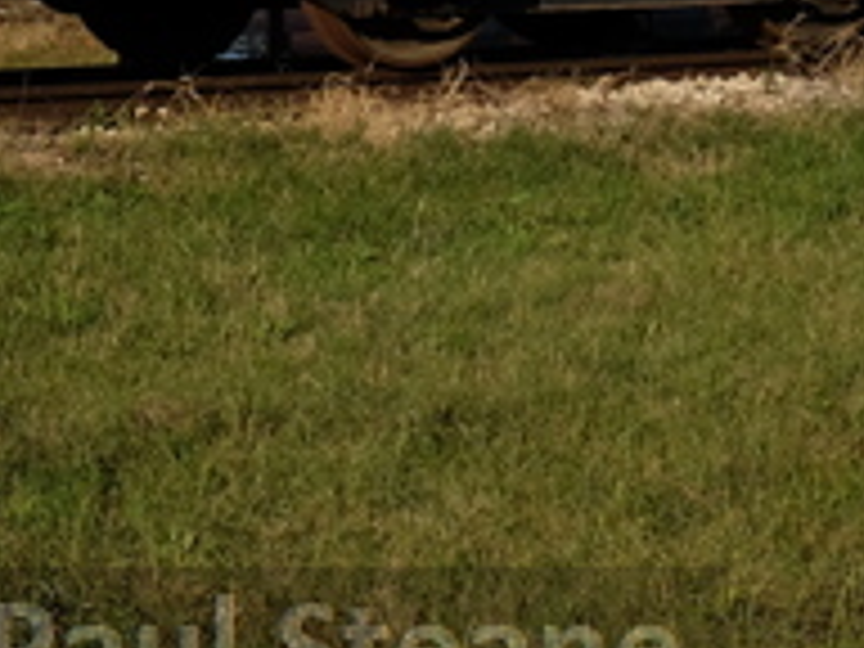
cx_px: 940
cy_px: -418
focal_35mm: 186
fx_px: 4642
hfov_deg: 10.5
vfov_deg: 7.8
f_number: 9
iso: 200
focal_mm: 31.5
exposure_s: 1/450
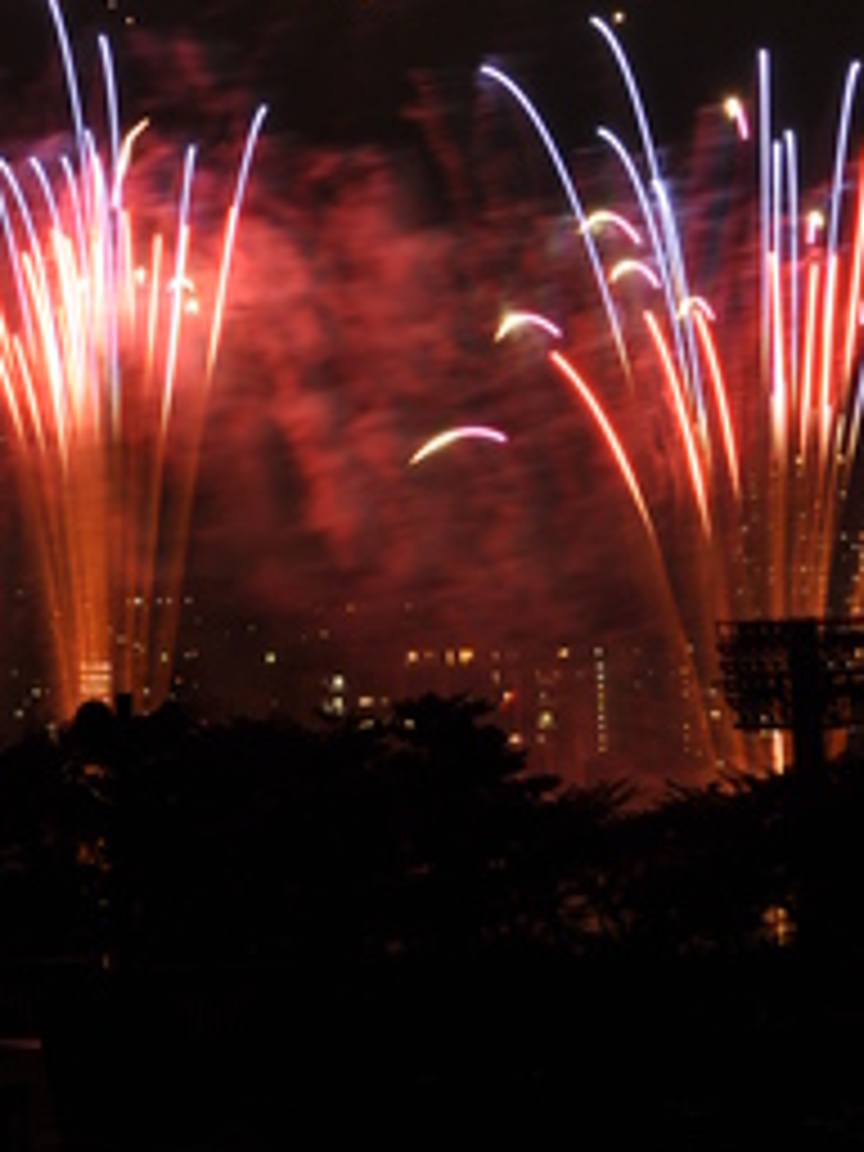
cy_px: -266
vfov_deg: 12.2
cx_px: 477
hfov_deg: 9.4
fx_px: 5258
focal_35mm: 158
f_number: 11
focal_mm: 40
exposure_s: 1.7
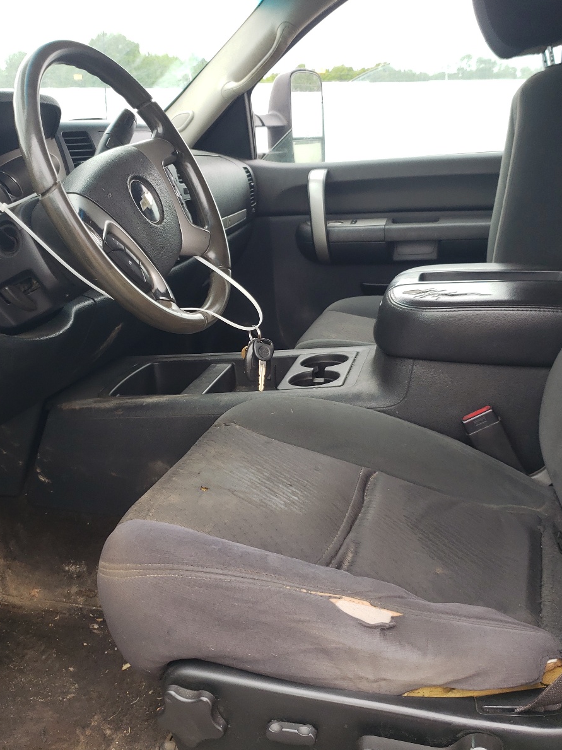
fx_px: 758
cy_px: 373
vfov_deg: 52.6
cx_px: 235
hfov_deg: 40.6
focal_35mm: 35
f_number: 1.5
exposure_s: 1/182
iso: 50
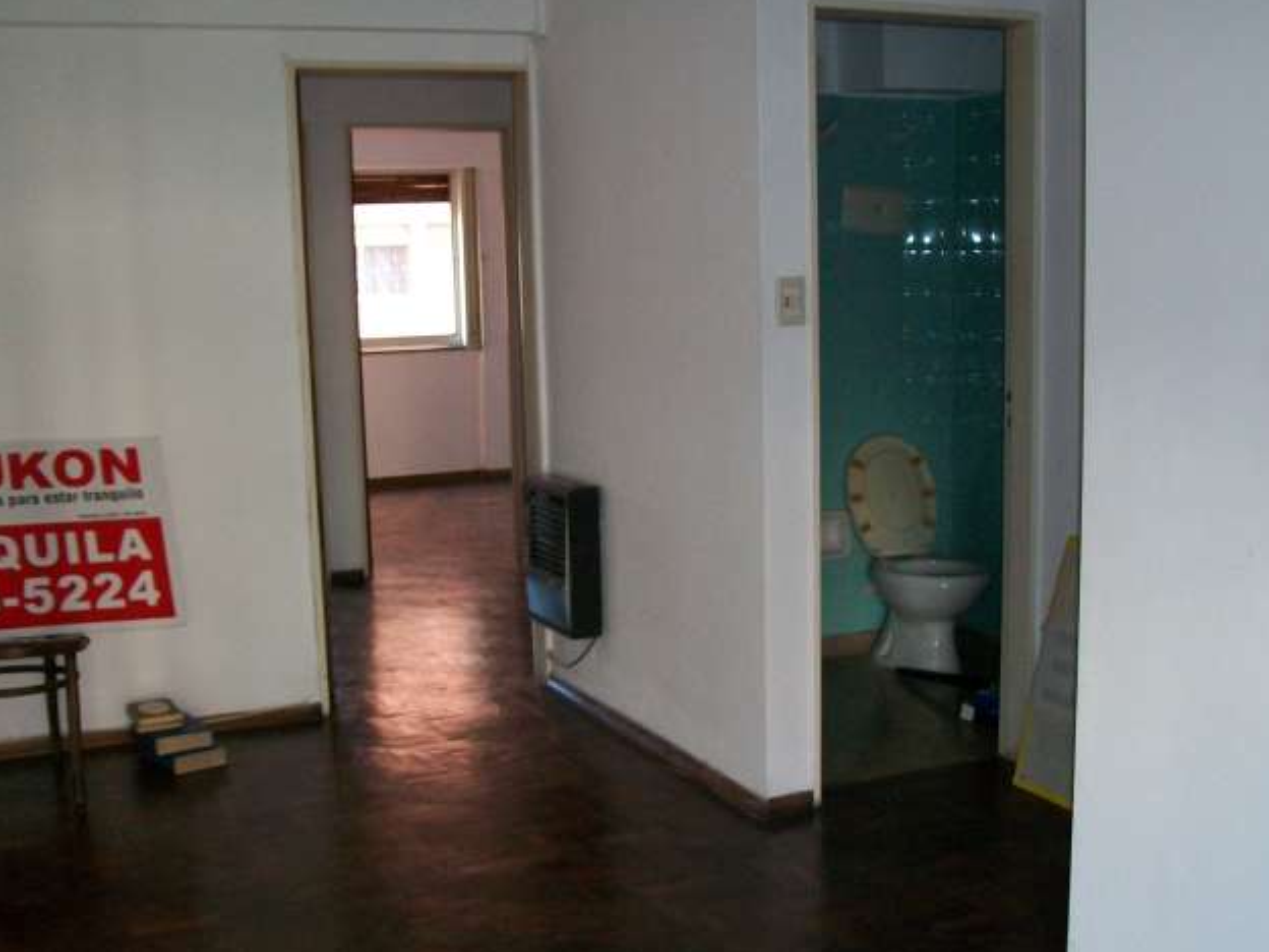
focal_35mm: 41
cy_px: 566
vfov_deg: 35.0
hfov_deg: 45.7
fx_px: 1503
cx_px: 675
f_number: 2.9
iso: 160
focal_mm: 5.7
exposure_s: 1/30
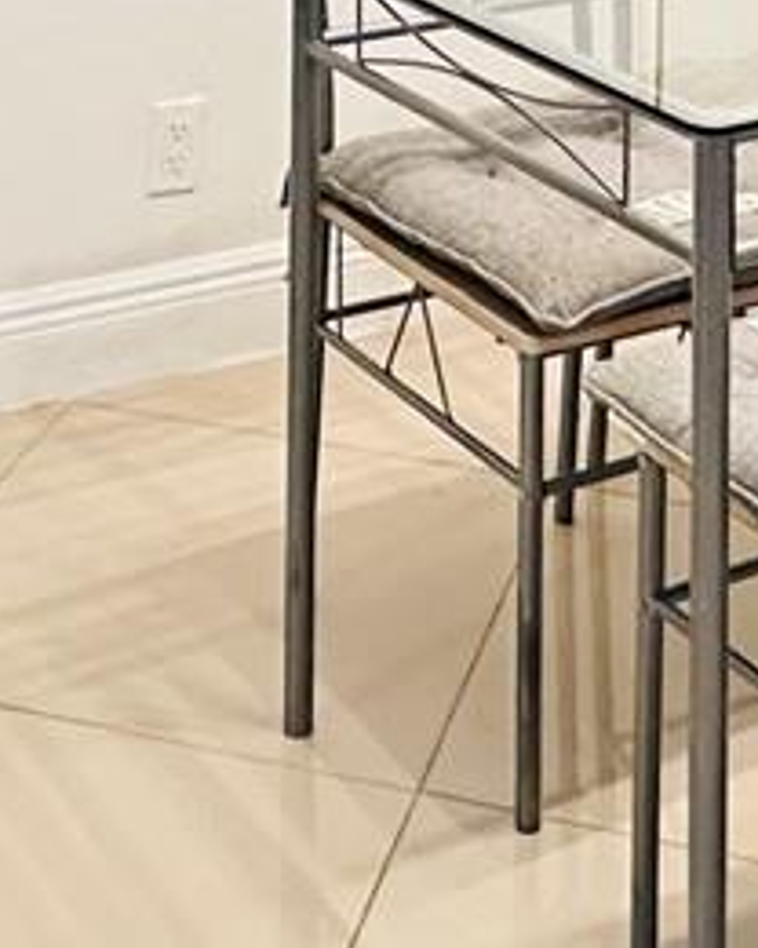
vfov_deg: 18.2
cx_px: 339
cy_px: -744
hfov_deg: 18.3
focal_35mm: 84
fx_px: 2356
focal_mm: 2.22
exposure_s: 1/60
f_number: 2.2
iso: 500
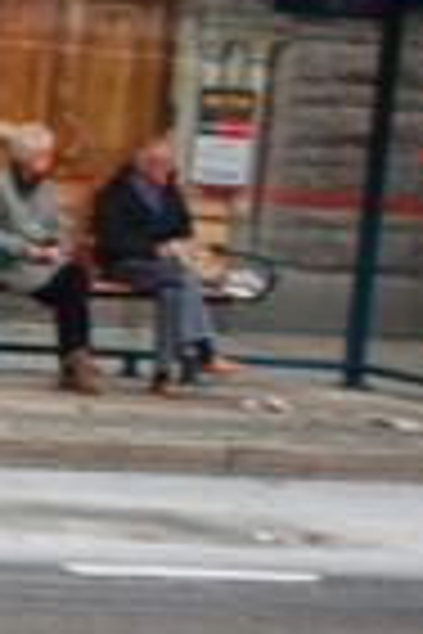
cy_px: 427
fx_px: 2873
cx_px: -878
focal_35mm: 163
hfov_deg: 7.4
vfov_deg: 12.6
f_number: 4.2
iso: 200
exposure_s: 1/60
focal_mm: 24
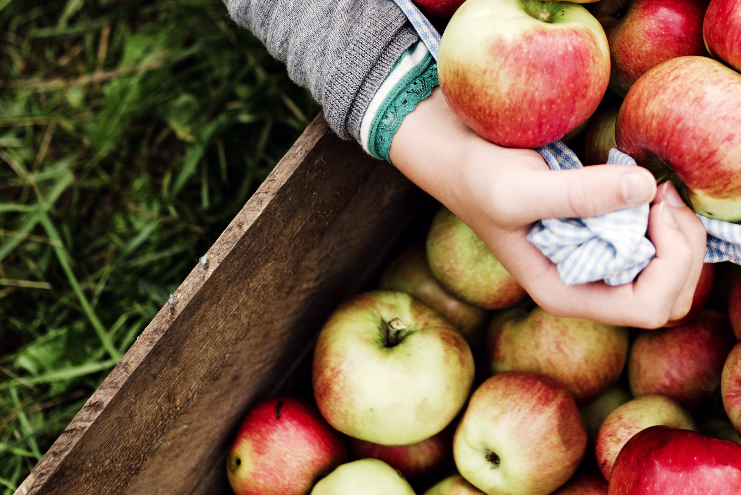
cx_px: 562
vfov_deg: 13.8
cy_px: 2
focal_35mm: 98
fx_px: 2018
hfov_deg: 20.6
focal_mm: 35
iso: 100
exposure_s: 1/1250
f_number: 2.8
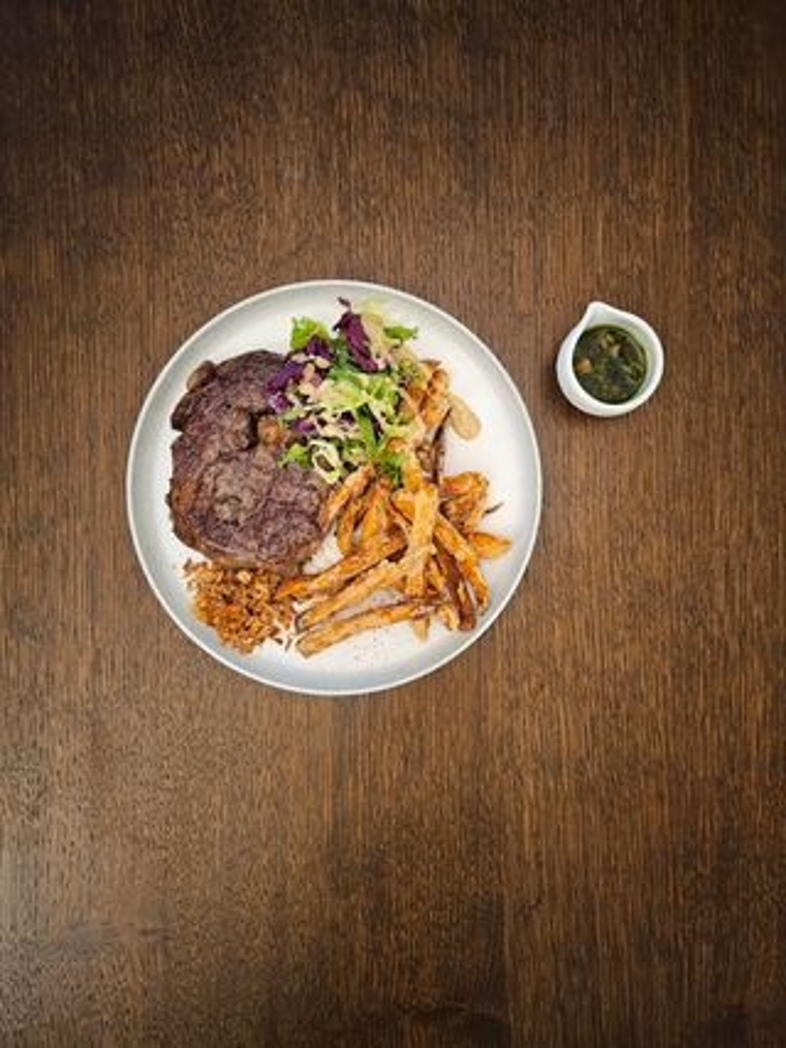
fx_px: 697
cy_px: 524
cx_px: 393
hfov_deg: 58.9
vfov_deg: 73.9
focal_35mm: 23
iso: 1600
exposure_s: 1/142
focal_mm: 6.3
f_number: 1.7
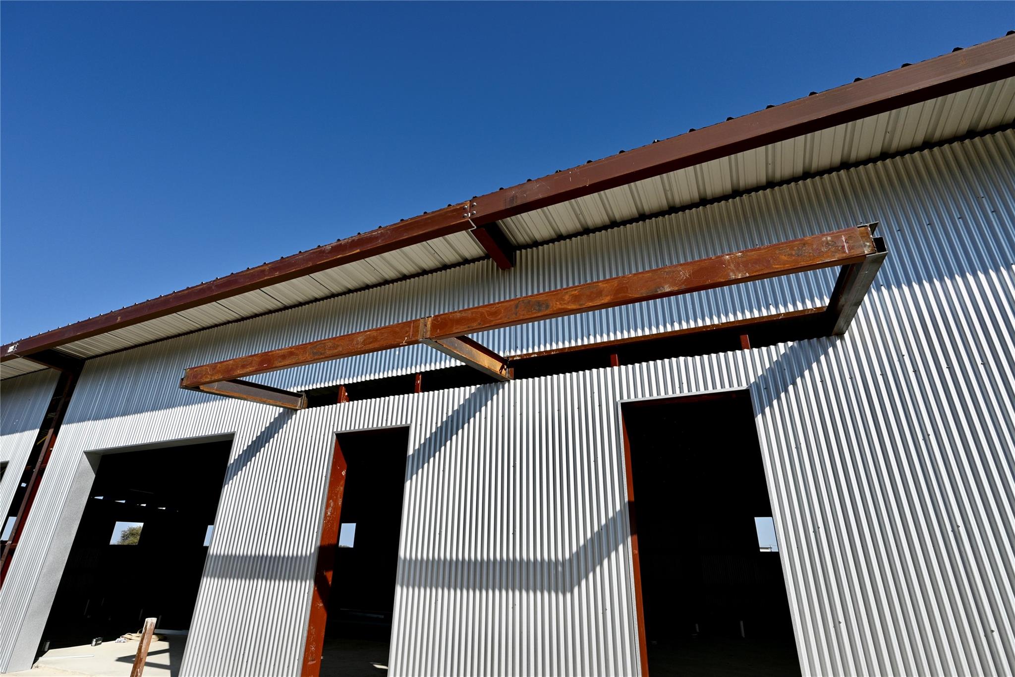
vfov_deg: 67.4
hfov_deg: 90.0
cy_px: 338
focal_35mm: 18
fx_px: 507
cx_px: 508
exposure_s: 1/500
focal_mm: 12
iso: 100
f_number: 8
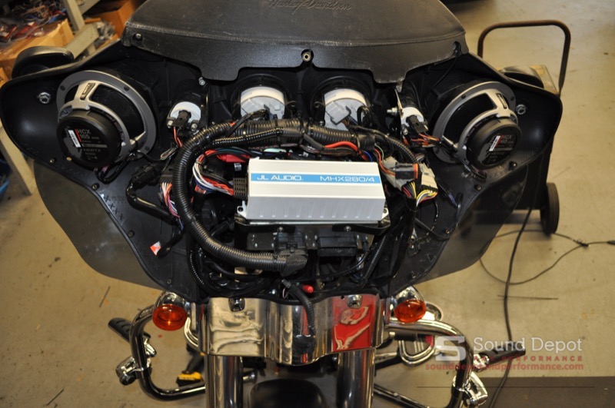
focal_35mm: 30
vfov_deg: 43.5
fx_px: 512
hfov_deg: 62.0
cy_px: 204
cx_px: 308
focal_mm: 20
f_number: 3.8
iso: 800
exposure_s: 1/60
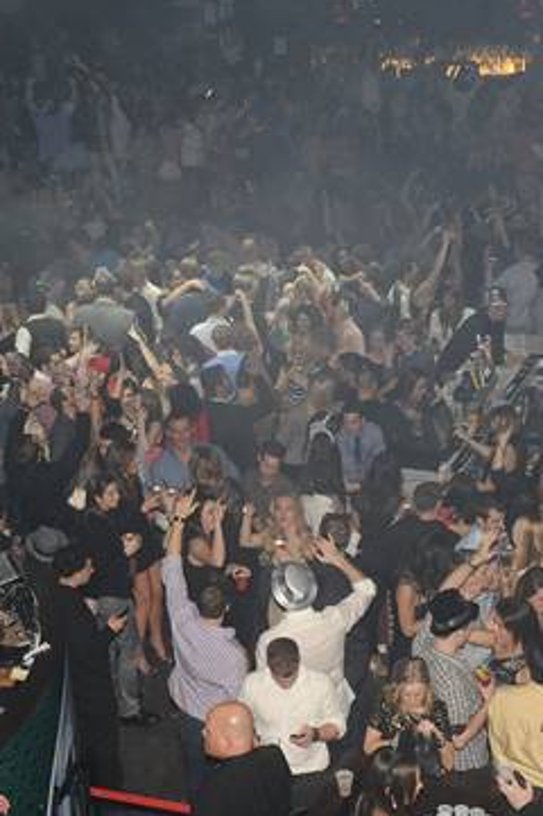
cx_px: 224
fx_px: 1451
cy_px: 405
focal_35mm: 64
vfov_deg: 31.4
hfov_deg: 21.2
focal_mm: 42
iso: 3200
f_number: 8
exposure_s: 1/250
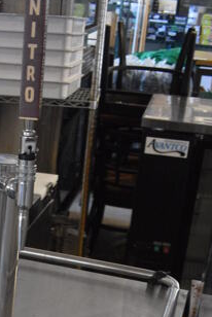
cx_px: -9
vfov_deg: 22.9
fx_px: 705
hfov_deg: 16.7
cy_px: 397
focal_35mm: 80
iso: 1600
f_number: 3.5
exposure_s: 1/125
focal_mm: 18
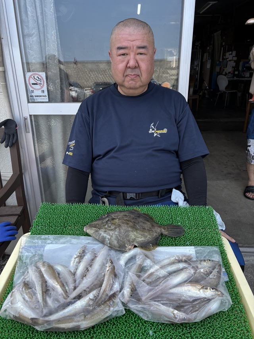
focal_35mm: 26
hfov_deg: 53.0
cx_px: 127
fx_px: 254
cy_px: 170
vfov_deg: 67.3
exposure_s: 1/722
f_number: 1.6
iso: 50
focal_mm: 5.96
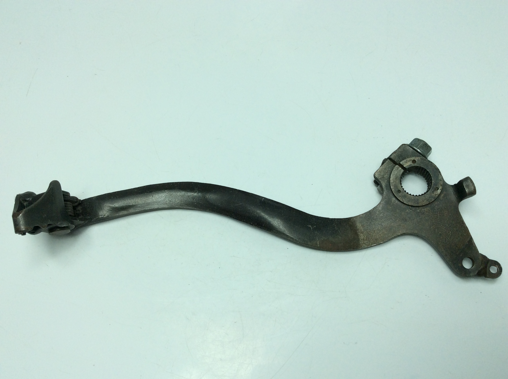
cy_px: 190
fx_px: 469
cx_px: 254
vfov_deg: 44.1
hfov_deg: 56.9
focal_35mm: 32
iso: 32
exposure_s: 1/665
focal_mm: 3.3
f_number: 2.4
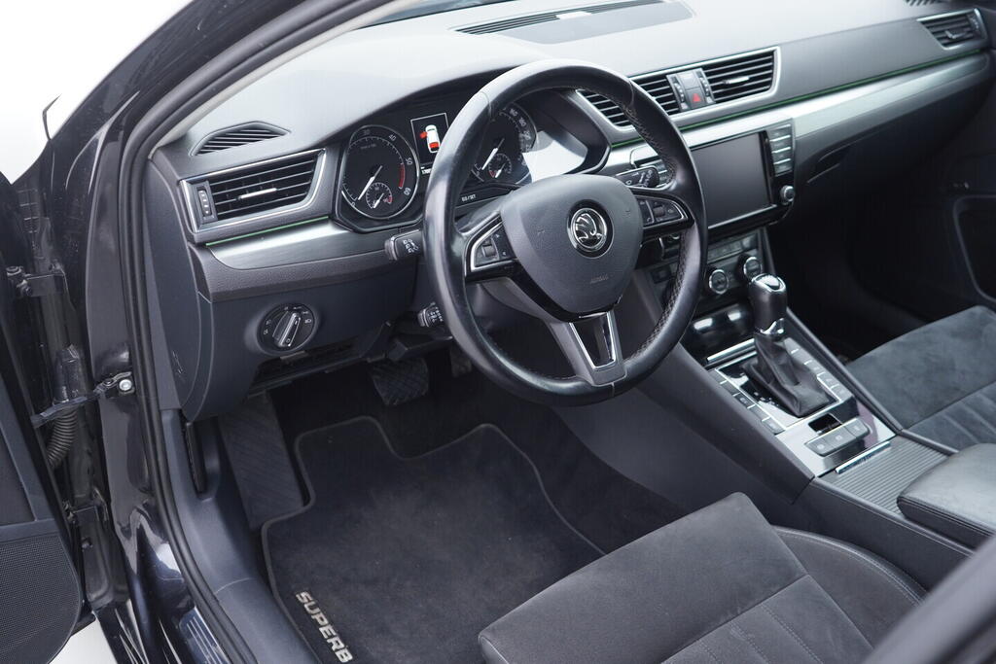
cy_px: 332
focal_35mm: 36
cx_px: 498
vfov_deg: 36.9
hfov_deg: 53.1
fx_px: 996
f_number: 2.8
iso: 320
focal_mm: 24
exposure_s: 1/40
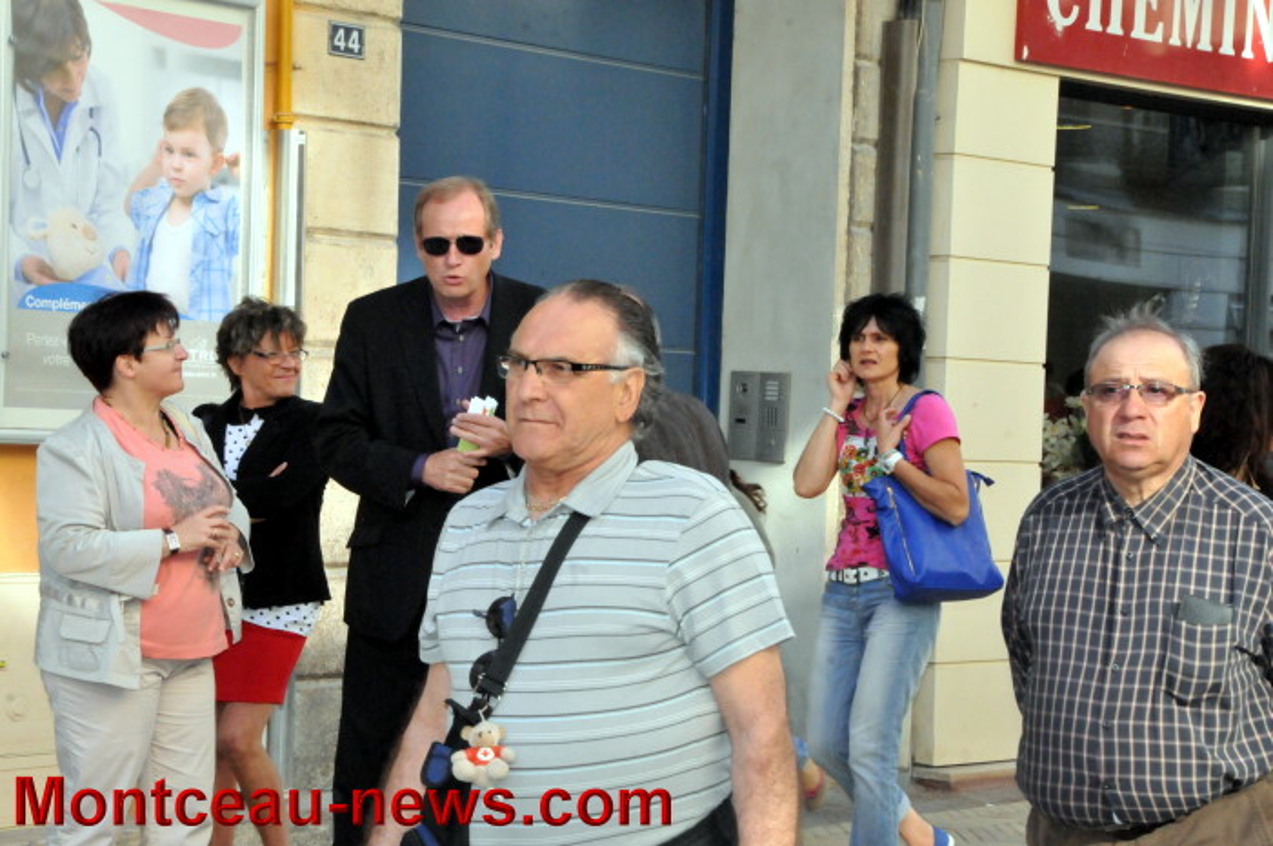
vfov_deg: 14.7
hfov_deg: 21.9
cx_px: 636
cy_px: 423
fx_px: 3285
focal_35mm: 93
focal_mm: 62
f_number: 20
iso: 3200
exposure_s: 1/250
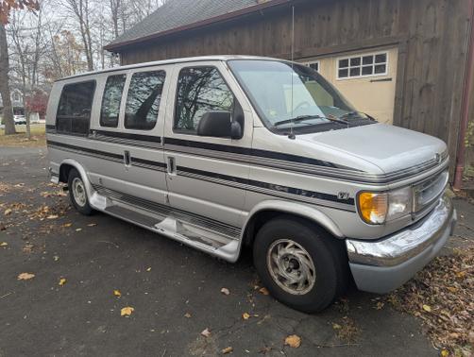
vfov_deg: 56.9
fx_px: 329
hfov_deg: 71.5
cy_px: 178
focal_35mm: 24
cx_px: 237
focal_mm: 6.81
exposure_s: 1/90.6
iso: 51
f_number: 1.85
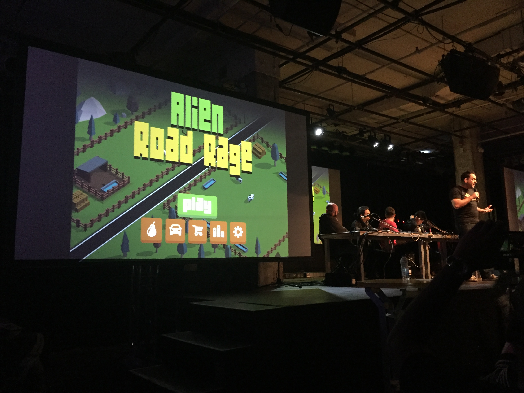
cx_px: 262
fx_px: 439
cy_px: 196
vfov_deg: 48.2
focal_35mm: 29
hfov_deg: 61.7
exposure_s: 1/15
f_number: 2.2
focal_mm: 4.15
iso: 320
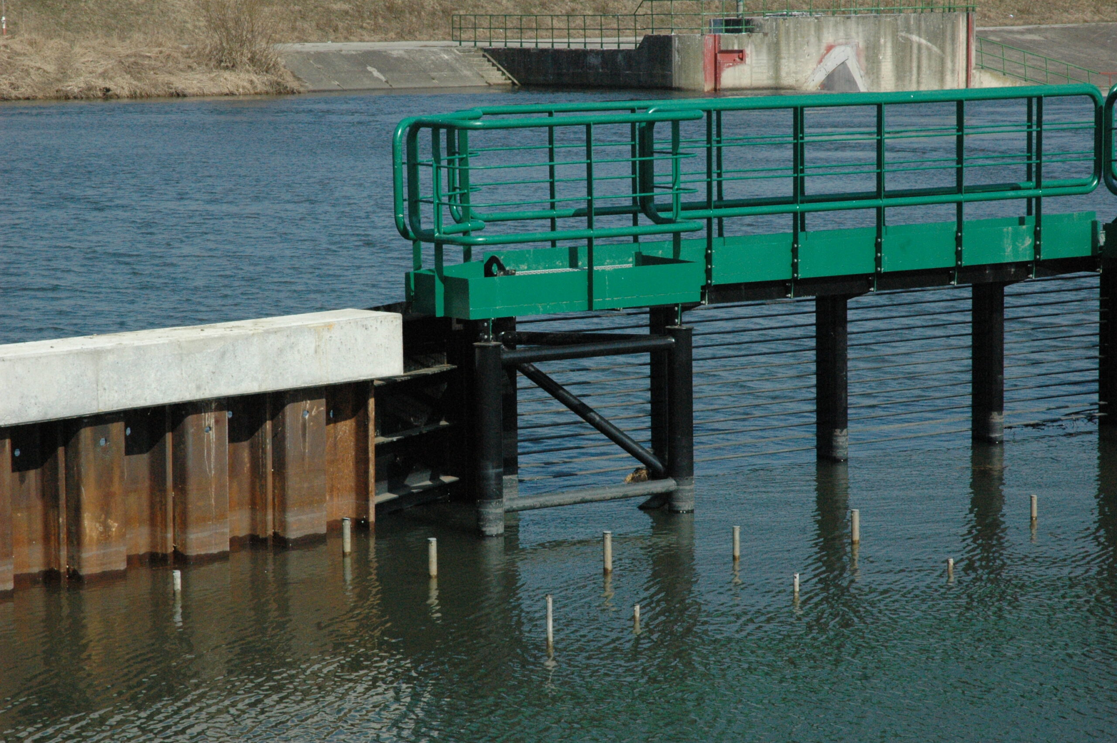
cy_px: 372
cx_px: 558
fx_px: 3255
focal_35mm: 105
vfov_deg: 13.0
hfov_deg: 19.5
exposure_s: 1/800
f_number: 14
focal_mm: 70
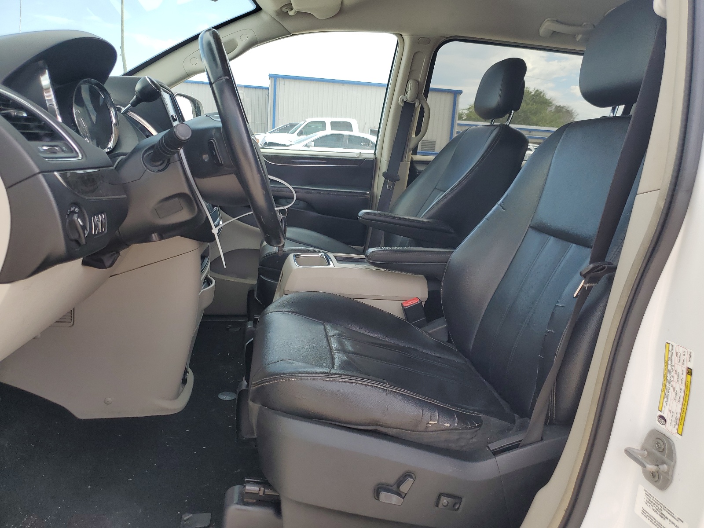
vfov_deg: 53.1
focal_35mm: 26
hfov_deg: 67.3
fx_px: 529
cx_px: 352
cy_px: 264
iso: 50
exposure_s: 1/714
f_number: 1.5
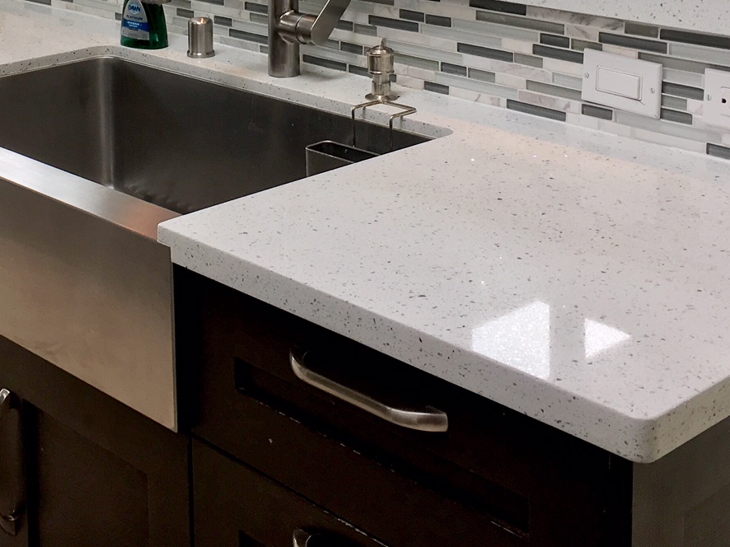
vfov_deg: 21.3
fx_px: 1391
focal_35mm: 66
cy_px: -33
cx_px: 222
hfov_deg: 29.1
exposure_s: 1/60
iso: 25
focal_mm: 4.15
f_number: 2.2
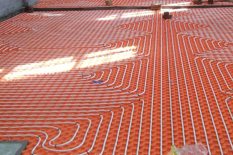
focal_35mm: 64
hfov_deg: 31.0
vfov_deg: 21.0
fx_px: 414
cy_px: 33
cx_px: 167
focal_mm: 6
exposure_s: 1/67
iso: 80
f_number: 2.7
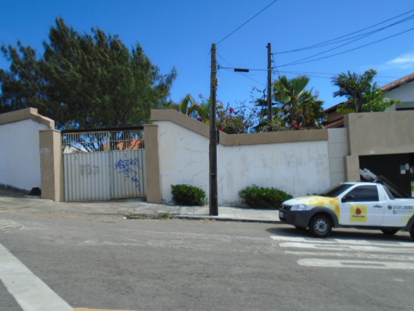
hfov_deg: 67.3
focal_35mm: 26
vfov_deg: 53.1
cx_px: 207
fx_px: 311
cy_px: 156
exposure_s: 1/250
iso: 100
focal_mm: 4.6
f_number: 8
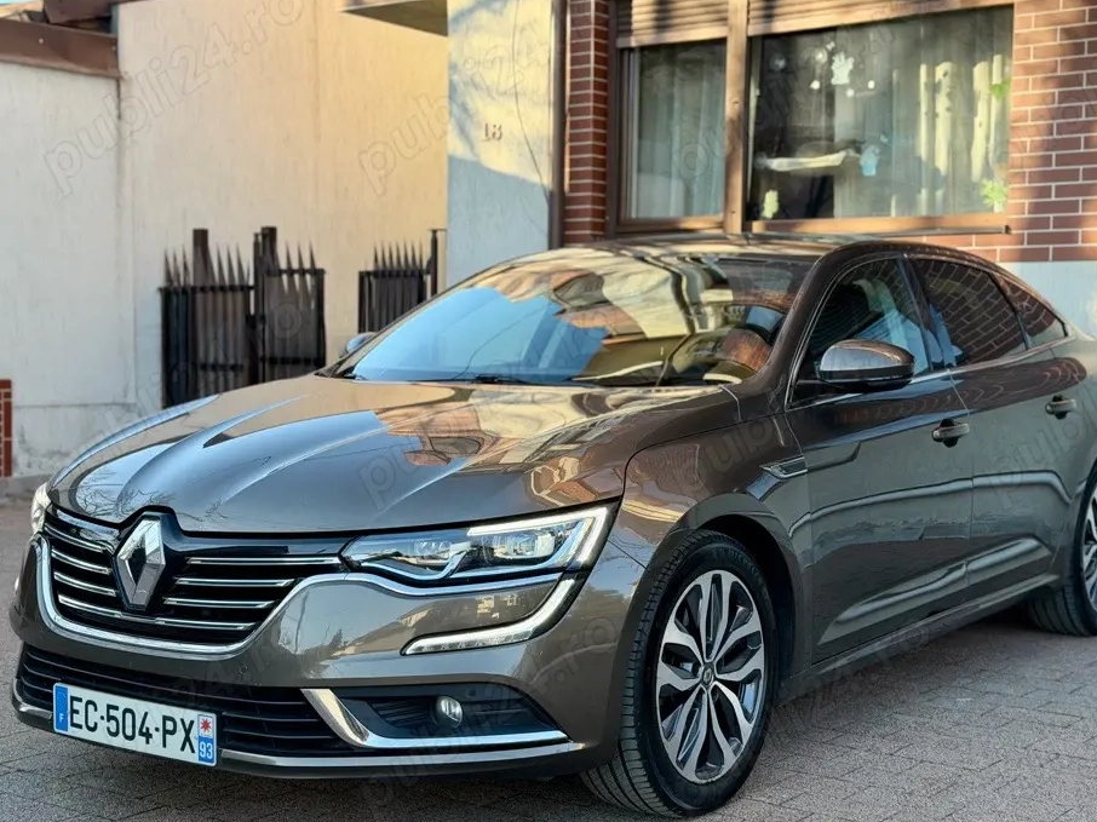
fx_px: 1679
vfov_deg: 27.5
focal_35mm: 53
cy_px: 408
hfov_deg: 36.2
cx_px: 567
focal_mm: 6.76
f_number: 1.78
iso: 80
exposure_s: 1/490
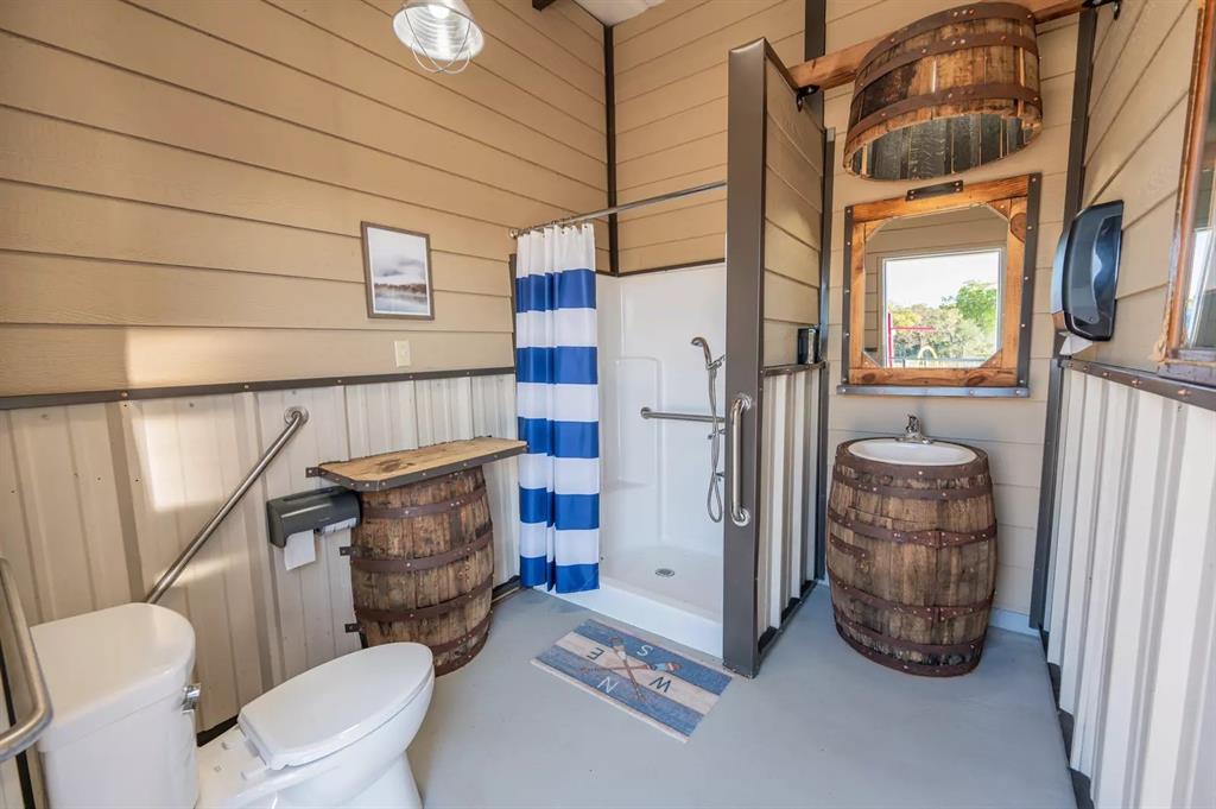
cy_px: 404
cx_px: 608
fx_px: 472
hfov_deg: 104.3
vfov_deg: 81.1
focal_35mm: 14
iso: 250
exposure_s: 1/200
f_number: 4
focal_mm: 14
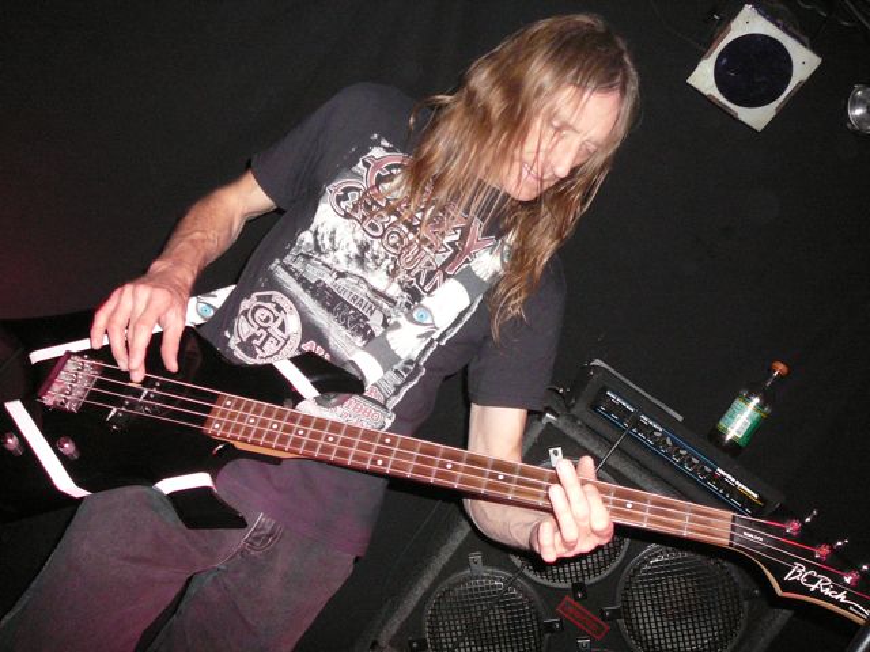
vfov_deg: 40.7
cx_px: 435
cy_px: 326
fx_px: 880
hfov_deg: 52.6
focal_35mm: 35
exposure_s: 1/30
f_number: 2.8
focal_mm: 5.2
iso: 320
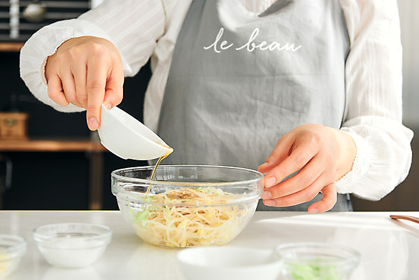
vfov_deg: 19.5
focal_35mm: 70
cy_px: 140
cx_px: 210
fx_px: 815
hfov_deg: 28.8
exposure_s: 1/200
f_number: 5.6
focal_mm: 70
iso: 400
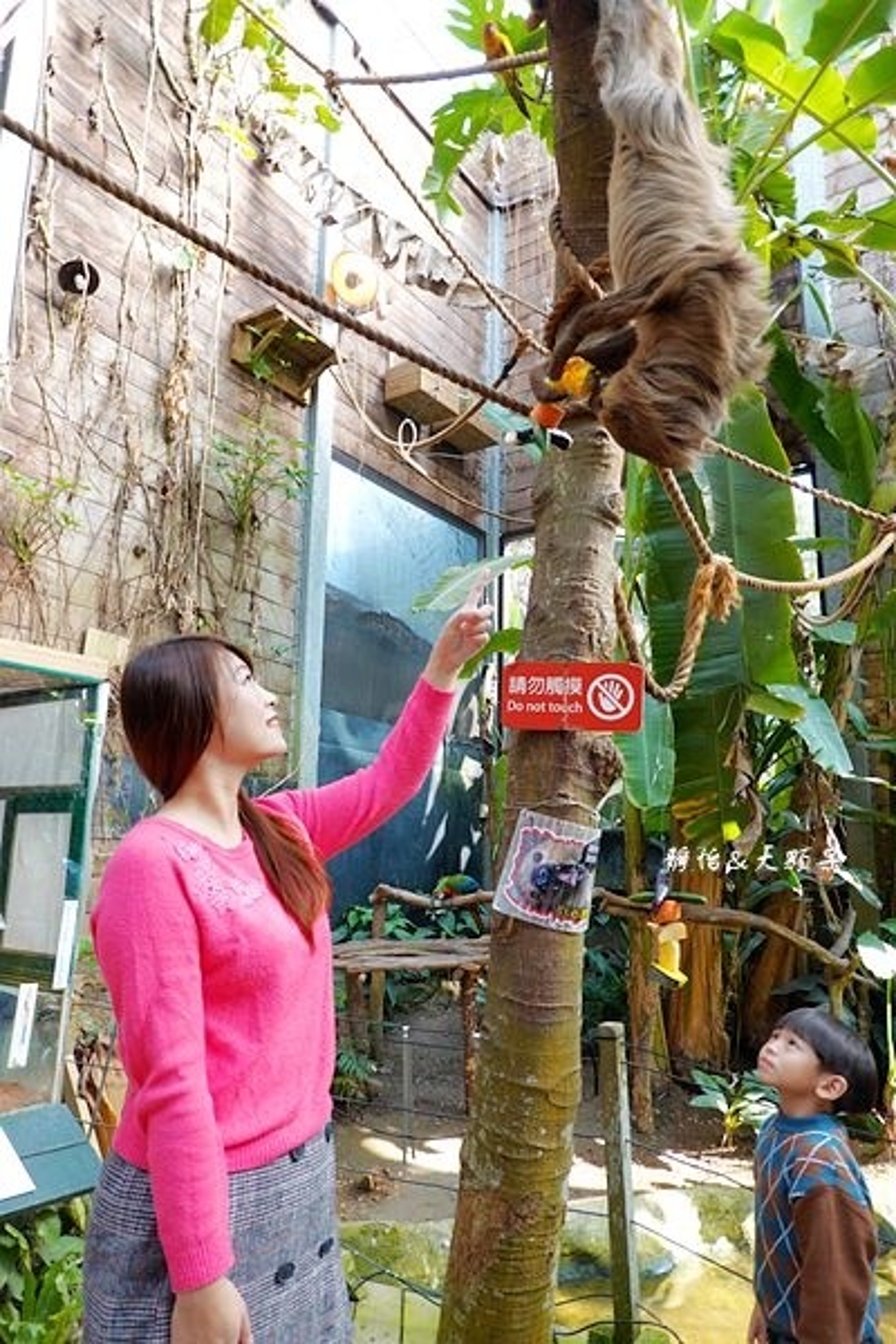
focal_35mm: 24
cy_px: 672
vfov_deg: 73.7
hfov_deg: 53.1
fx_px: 896
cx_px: 448
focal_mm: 9
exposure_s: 1/30
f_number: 2.8
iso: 125
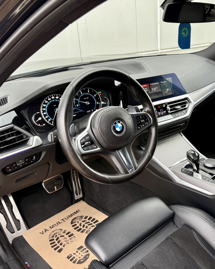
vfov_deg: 55.7
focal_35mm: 32
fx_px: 255
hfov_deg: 45.0
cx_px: 145
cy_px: 137
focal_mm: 6.76
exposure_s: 1/122
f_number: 1.78
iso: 100
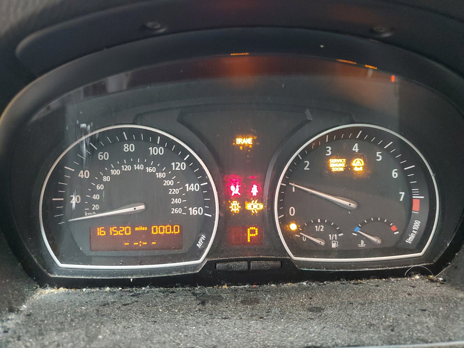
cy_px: 174
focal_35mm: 26
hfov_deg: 67.3
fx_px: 349
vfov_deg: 53.1
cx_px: 232
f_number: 1.5
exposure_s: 1/17
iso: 301
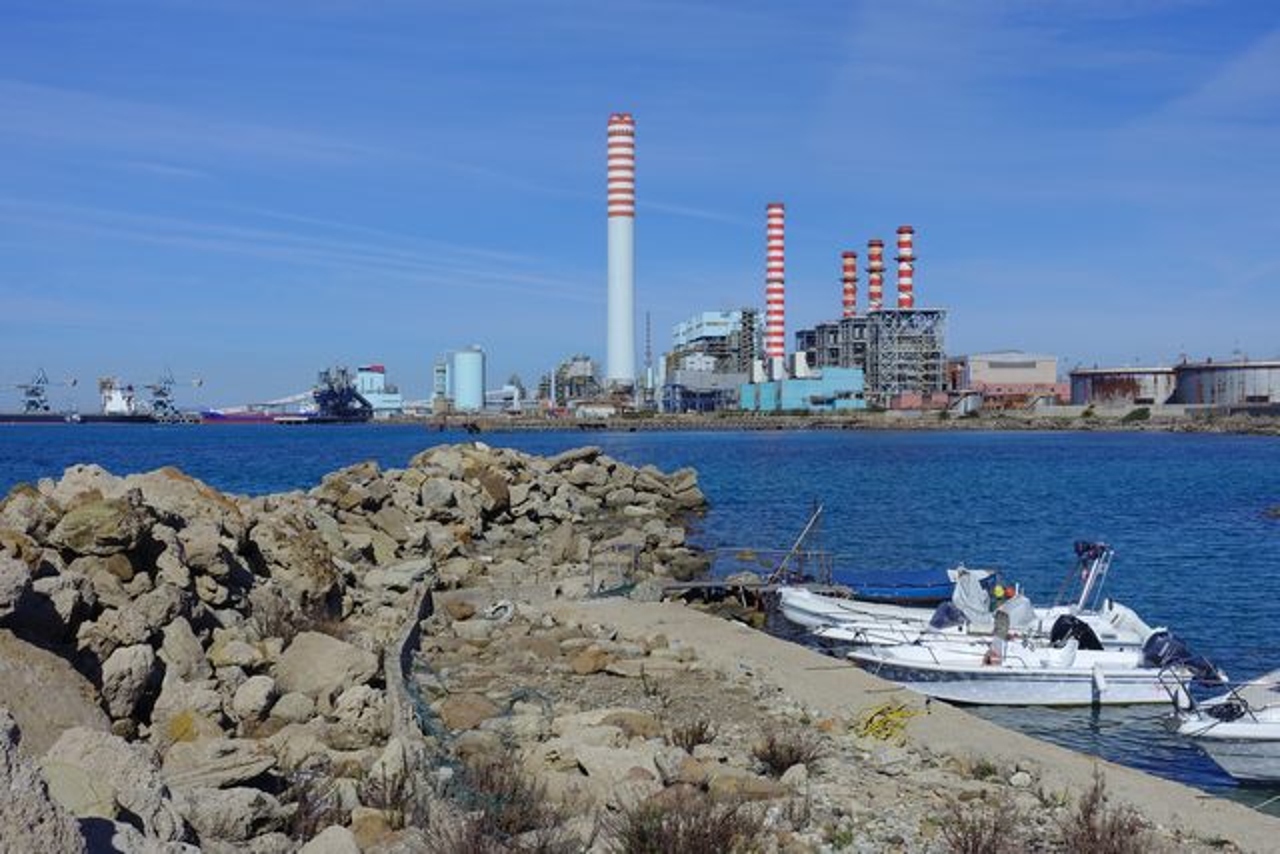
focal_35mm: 41
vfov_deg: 32.6
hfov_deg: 47.4
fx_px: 1458
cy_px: 427
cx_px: 640
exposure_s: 1/1000
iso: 125
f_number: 6.3
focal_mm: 14.9
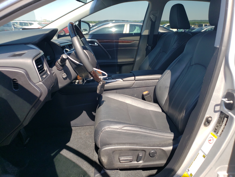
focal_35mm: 26
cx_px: 118
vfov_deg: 53.1
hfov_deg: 67.3
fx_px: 177
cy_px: 88
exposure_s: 1/833
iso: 50
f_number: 1.5
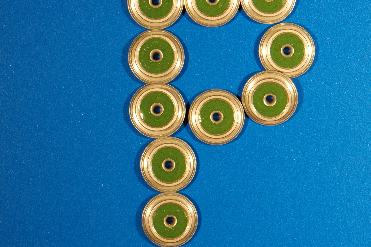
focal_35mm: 230
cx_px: 216
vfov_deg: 6.0
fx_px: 2365
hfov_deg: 9.0
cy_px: 108
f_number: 7.1
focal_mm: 105
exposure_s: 1/250
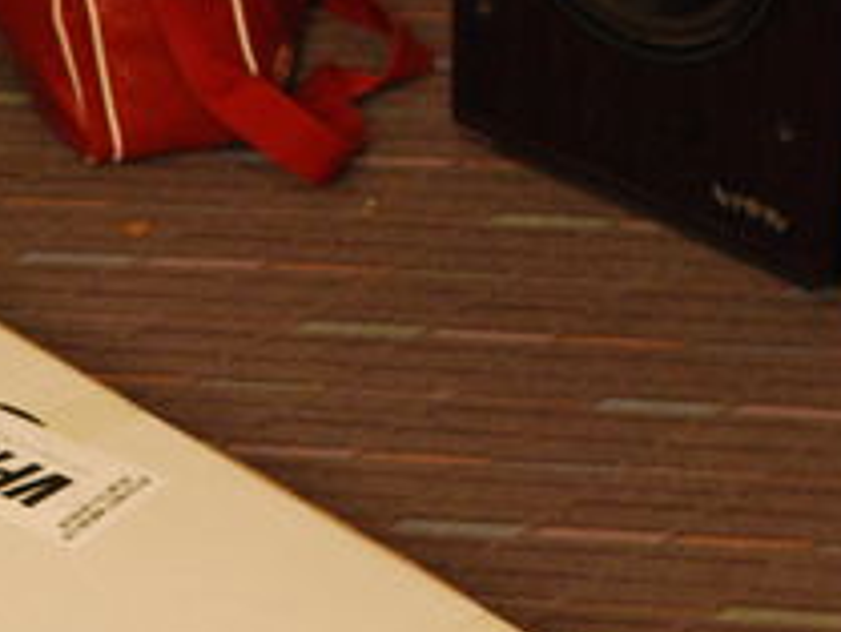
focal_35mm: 154
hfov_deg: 12.6
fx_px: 3755
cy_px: 616
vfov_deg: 9.6
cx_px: -89
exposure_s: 1/30
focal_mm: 35
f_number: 2.8
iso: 1400
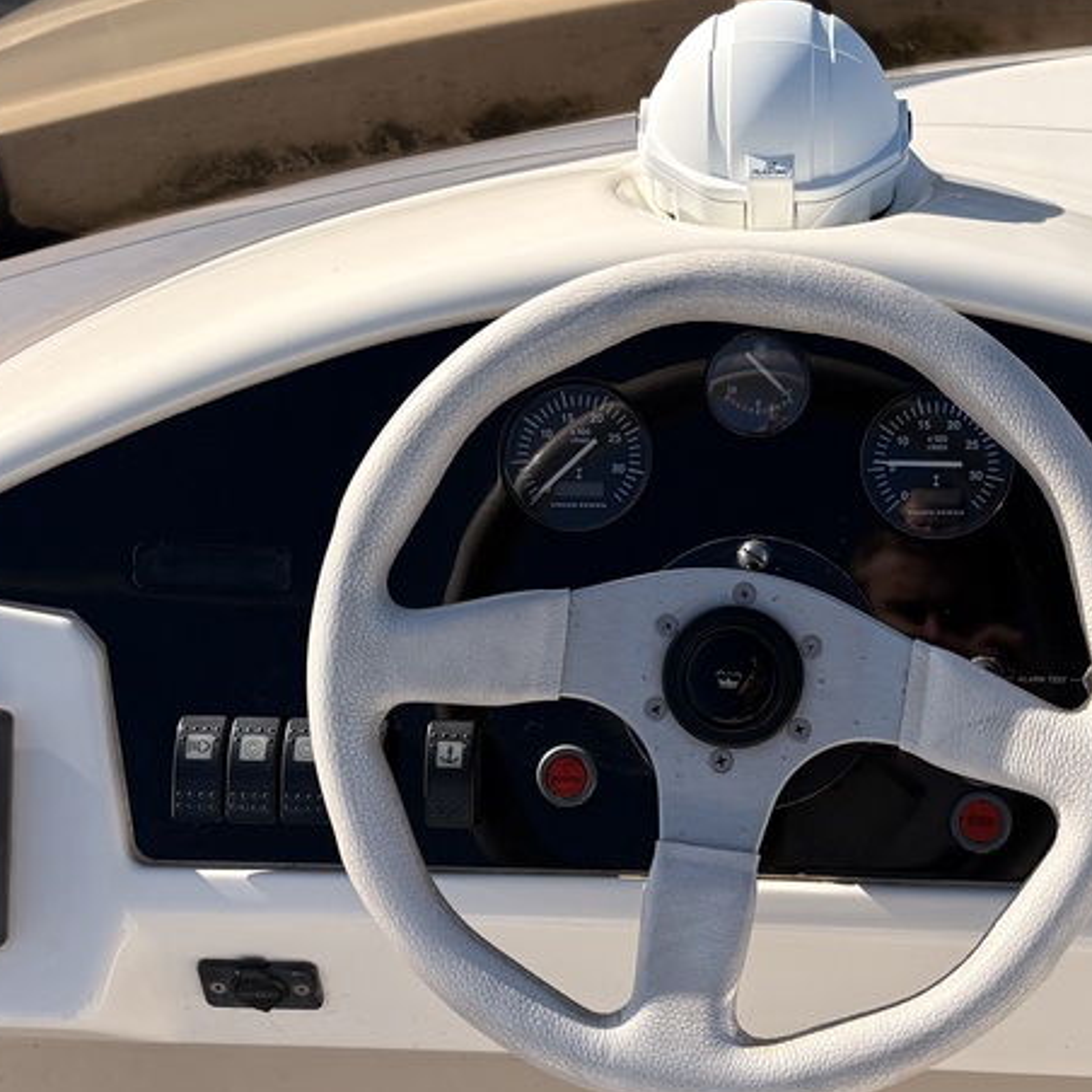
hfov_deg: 27.9
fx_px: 2177
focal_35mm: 61
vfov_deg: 28.2
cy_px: 570
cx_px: 756
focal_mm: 5.96
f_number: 1.6
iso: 50
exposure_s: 1/4608
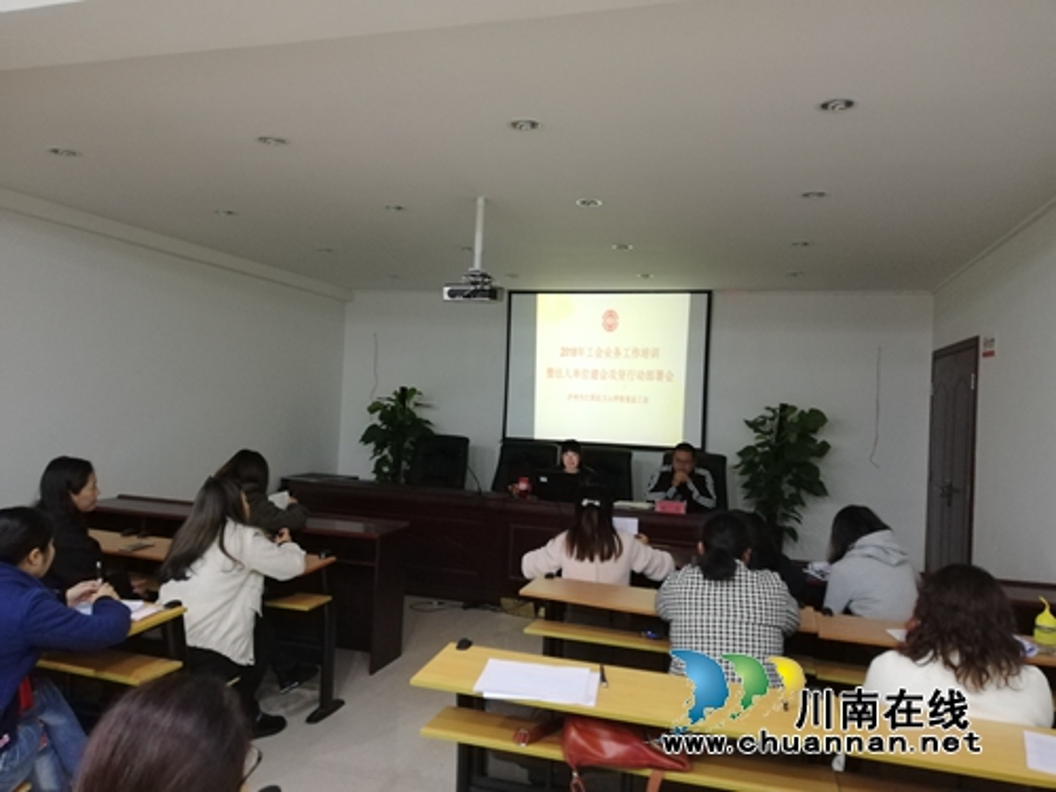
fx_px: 793
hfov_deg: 67.3
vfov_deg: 53.1
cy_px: 396
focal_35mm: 26
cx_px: 528
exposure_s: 1/20
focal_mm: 3.81
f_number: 2.2
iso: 640
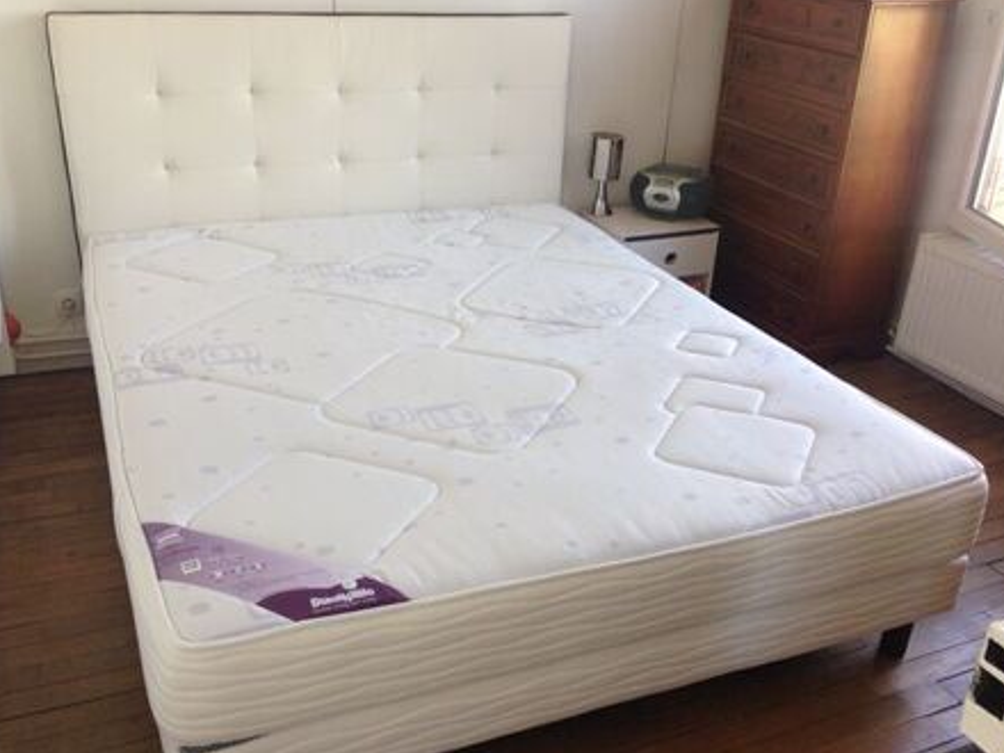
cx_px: 491
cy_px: 402
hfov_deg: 51.4
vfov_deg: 39.6
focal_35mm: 36
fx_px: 1044
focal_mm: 4.12
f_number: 2.4
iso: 50
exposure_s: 1/40
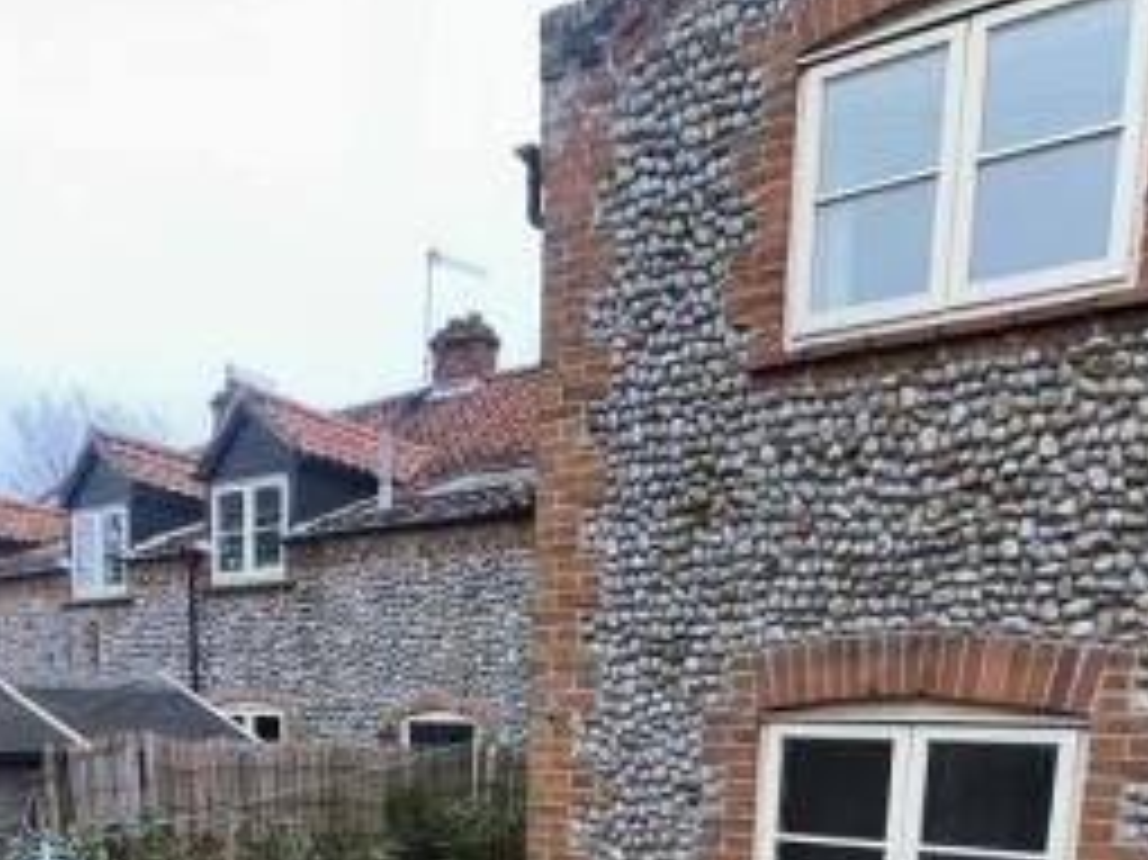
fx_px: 1061
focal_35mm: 32
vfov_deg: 38.6
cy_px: 880
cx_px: 466
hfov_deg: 56.5
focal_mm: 2.22
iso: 32
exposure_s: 1/153
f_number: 2.2
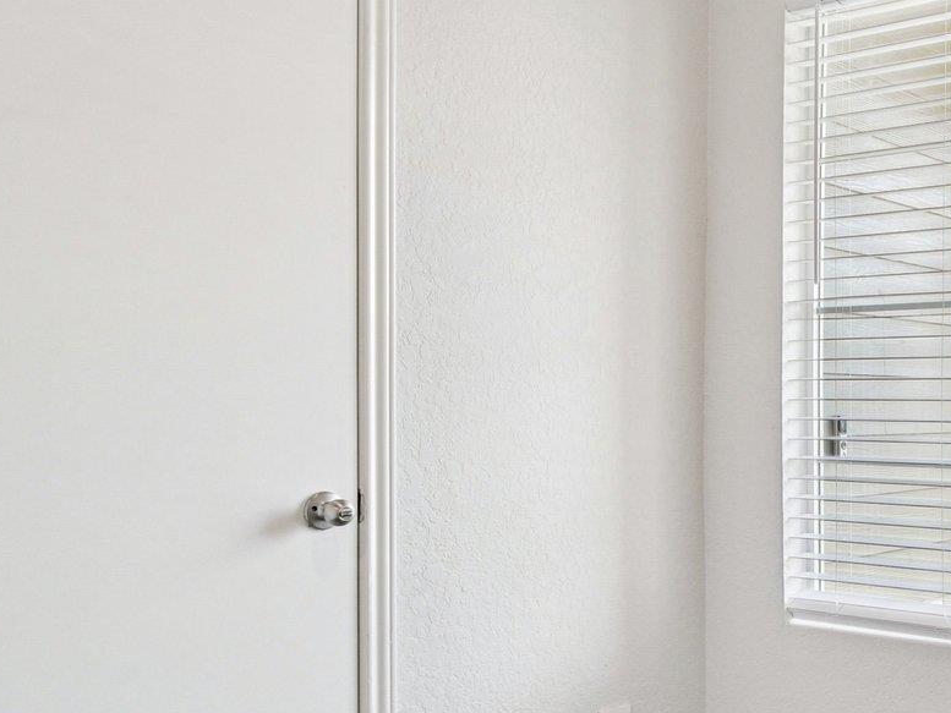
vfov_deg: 37.7
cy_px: 375
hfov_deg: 41.0
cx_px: 1001
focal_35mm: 38
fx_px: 1044
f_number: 8
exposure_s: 1/20
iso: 400
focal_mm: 10
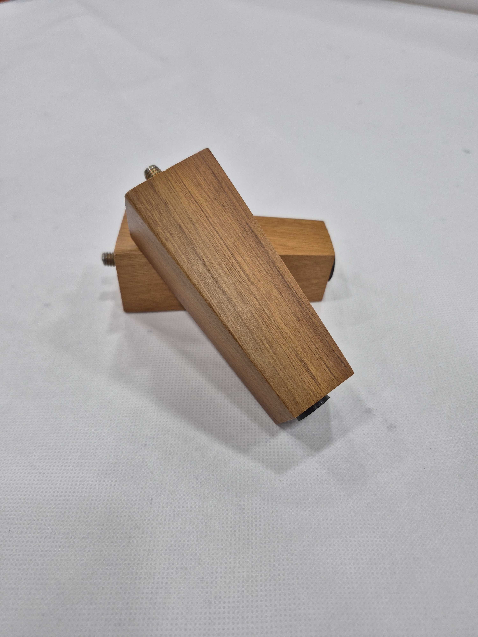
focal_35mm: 23
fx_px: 423
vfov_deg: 73.9
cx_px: 239
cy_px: 318
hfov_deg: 58.9
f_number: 1.8
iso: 200
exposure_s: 1/180
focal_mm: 5.4
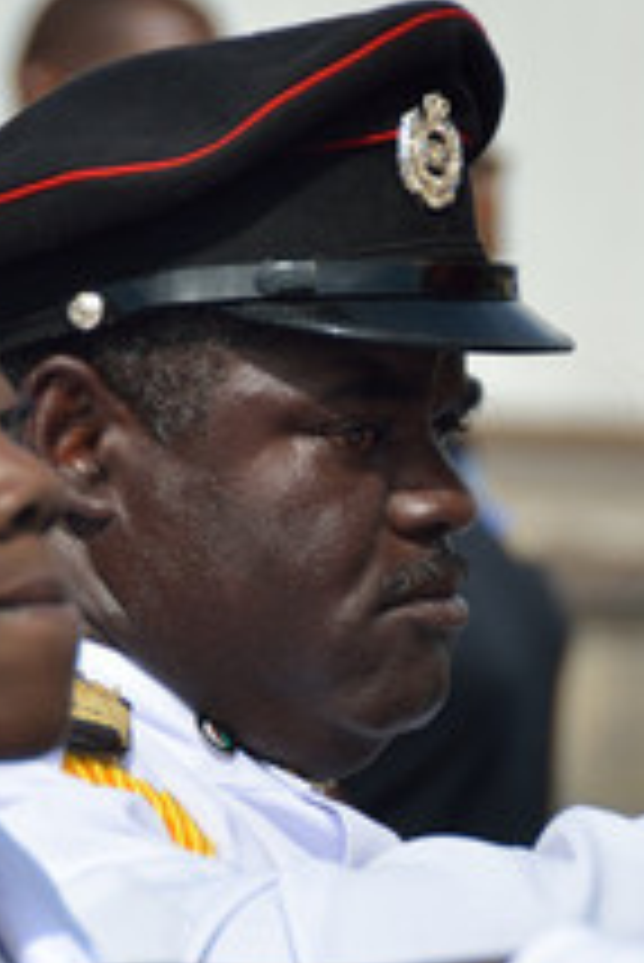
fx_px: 22288
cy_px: 1048
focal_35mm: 832
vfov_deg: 2.5
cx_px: 502
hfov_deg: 1.7
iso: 100
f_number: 5.6
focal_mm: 170
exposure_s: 1/640
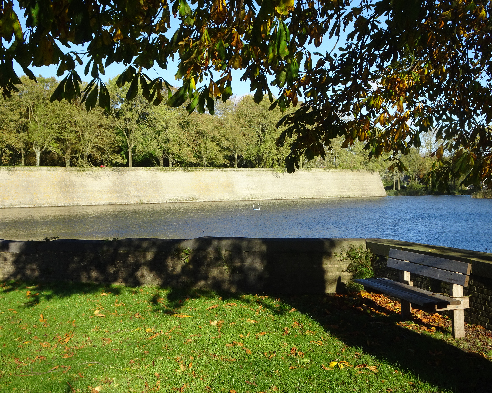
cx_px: 261
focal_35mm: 46
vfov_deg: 32.7
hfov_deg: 40.3
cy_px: 197
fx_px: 670
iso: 80
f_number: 4.5
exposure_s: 1/320
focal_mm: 7.58
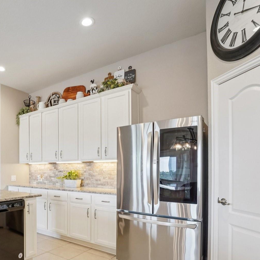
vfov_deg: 63.6
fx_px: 204
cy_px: 170
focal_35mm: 24
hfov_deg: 59.1
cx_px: 46
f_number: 8
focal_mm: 14
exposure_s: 1/20
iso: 500
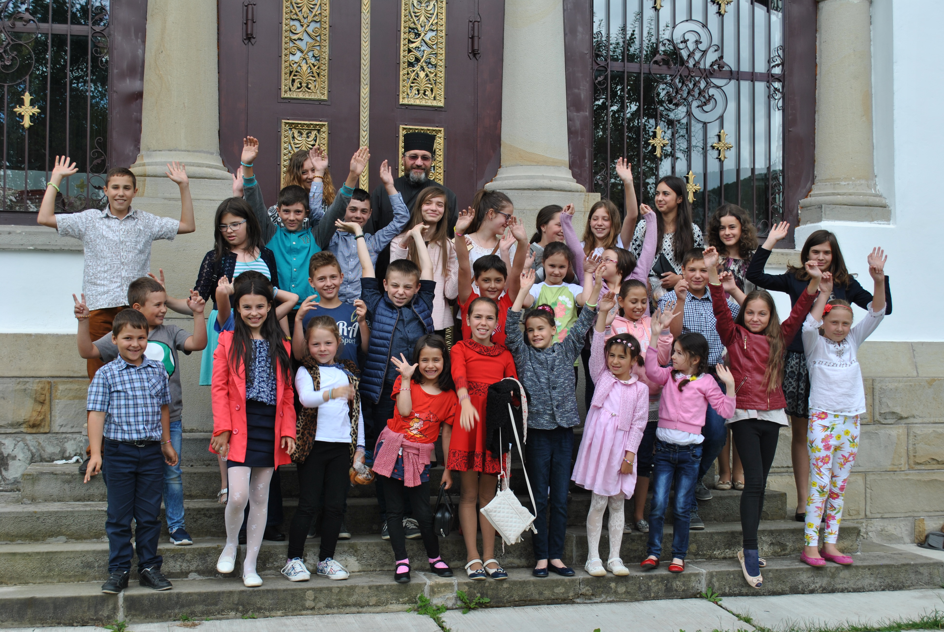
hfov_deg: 41.1
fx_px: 1260
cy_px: 316
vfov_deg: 28.2
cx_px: 472
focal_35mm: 48
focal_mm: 32
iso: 100
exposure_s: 1/160
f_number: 6.3
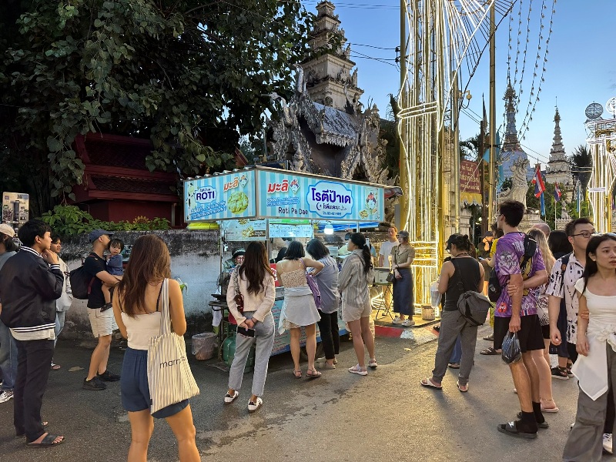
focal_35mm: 24
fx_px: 427
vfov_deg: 56.8
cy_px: 231
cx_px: 308
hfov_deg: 71.6
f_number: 1.78
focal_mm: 6.86
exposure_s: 1/100
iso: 125
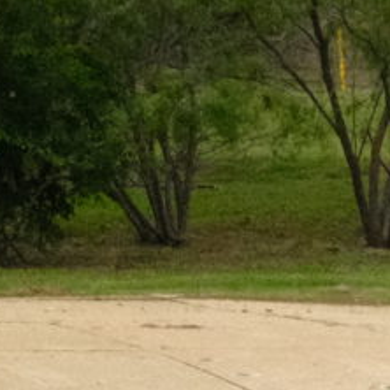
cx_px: 847
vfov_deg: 3.2
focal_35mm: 549
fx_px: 6998
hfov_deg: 3.2
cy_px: 823
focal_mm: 37.6
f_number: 11
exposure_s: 1/2500
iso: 3200
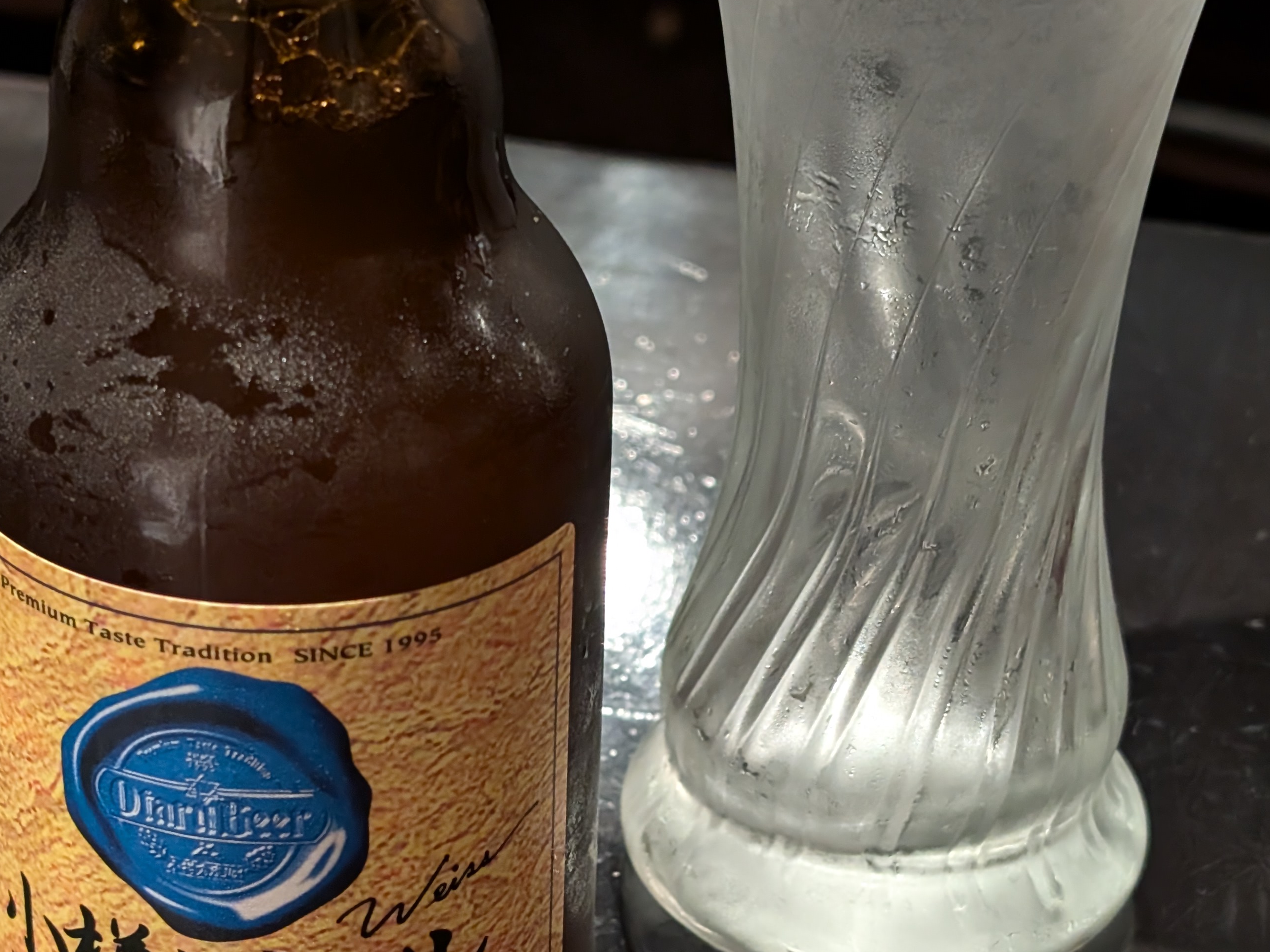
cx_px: 540
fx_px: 2862
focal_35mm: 78
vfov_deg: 18.8
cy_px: 681
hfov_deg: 25.0
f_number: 1.68
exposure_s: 1/20
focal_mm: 6.9
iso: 392
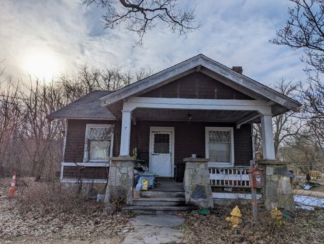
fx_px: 225
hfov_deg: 71.5
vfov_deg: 56.9
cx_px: 162
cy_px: 122
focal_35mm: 24
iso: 46
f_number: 1.85
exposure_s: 1/5650
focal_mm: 6.81
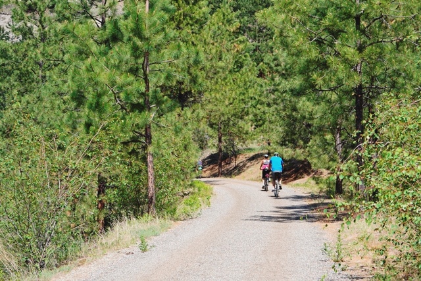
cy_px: 140
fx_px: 965
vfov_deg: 16.6
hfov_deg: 24.6
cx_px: 210
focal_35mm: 82
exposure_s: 1/200
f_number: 7.1
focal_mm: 55
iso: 100
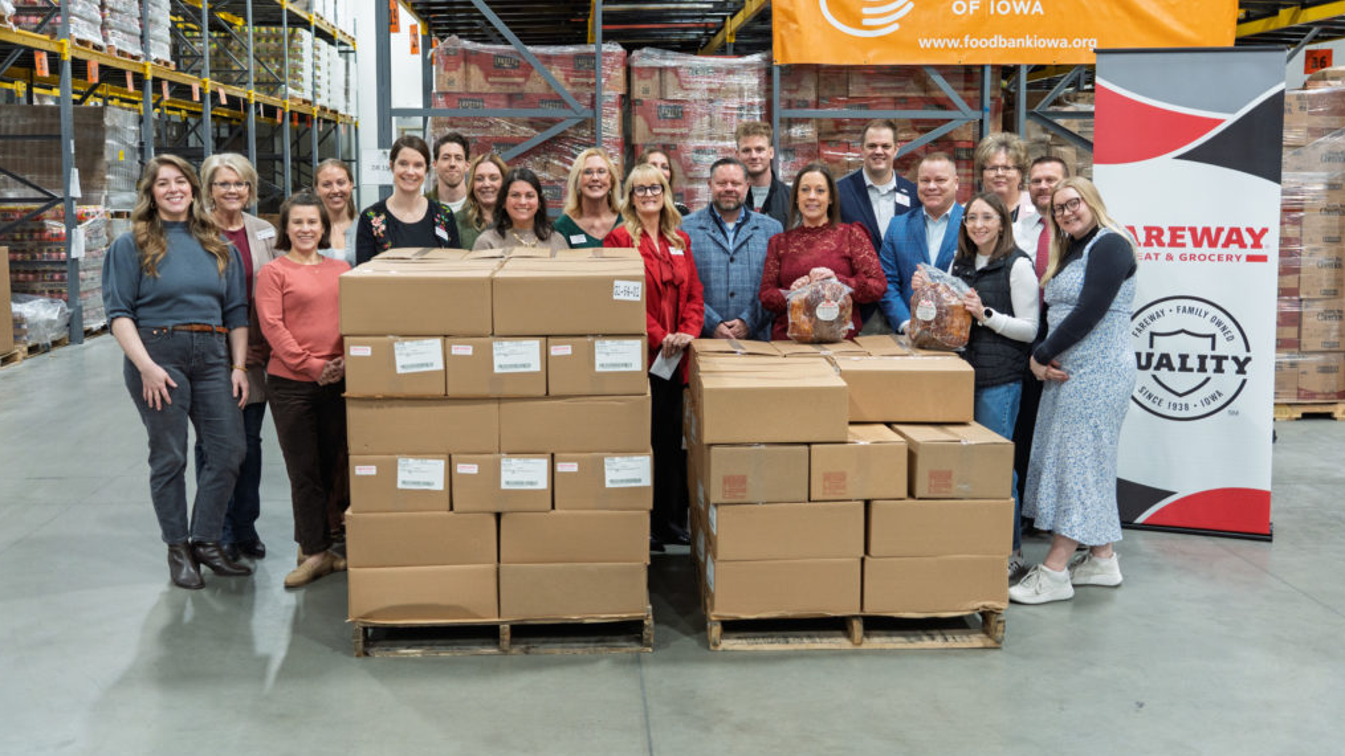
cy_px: 314
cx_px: 672
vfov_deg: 31.9
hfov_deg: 54.0
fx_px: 1320
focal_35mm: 37
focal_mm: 35
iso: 800
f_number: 3.2
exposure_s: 1/50
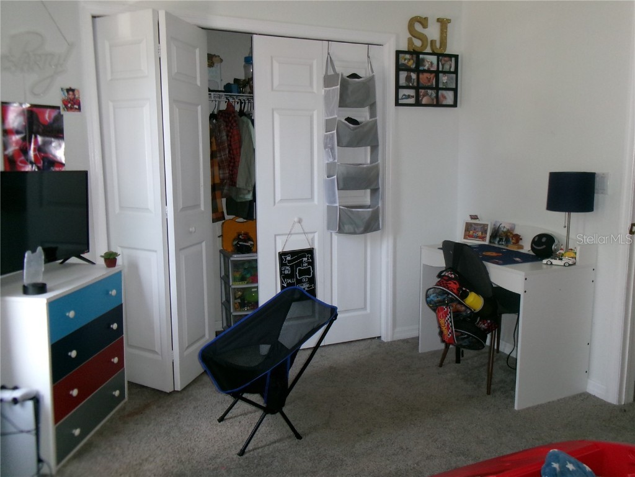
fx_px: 514
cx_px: 318
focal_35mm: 28
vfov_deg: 49.7
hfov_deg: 63.4
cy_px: 238
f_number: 3.9
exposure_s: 1/34
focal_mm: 5.1
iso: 320
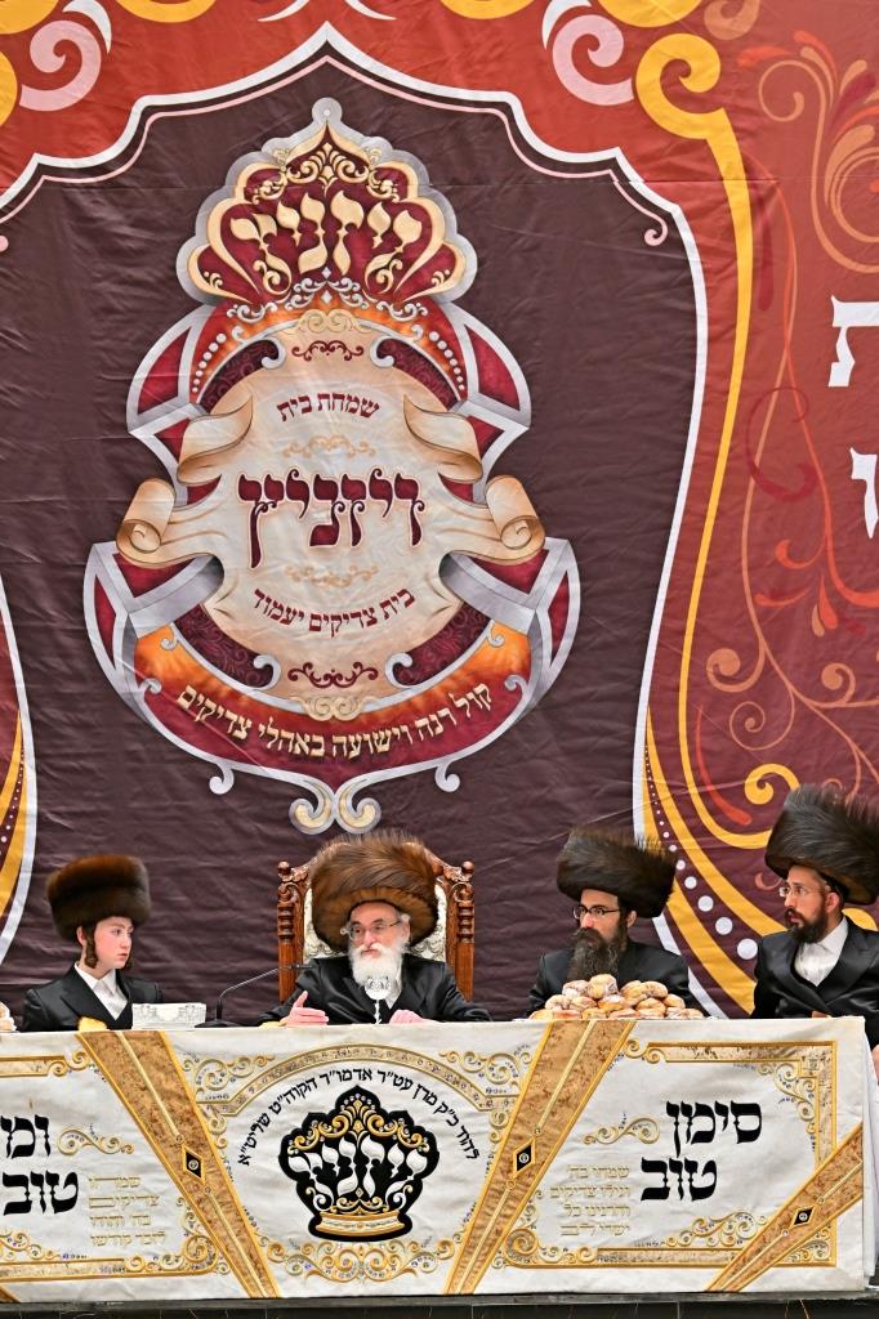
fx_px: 5607
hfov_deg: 9.0
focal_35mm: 153
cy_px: 660
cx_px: 440
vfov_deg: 13.4
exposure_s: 1/320
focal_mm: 102
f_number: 2.8
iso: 250
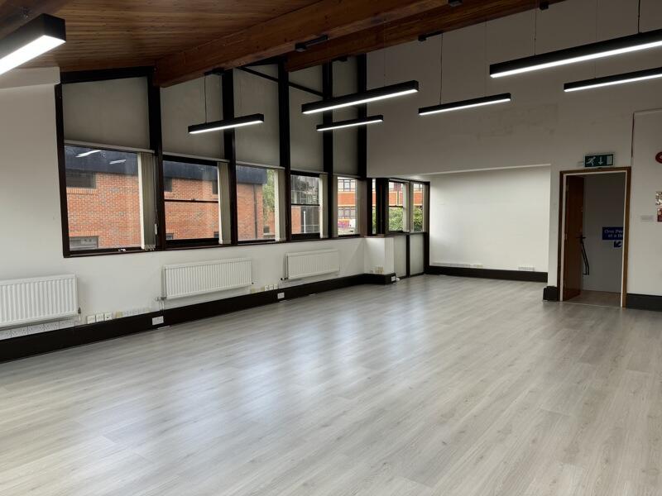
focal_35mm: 24
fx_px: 459
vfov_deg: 56.8
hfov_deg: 71.6
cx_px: 331
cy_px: 248
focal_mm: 6.76
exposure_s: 1/271
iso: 64
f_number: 1.78
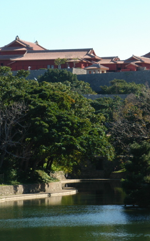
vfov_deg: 12.8
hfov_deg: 8.0
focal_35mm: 164
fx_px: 1072
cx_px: 130
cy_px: 121
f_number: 8
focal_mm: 65
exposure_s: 1/250
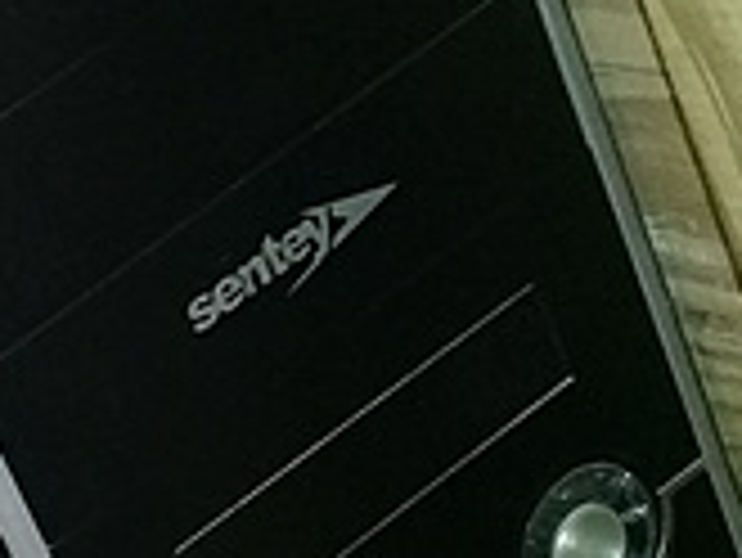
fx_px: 2574
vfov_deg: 12.3
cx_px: -621
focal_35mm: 120
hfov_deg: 14.3
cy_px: 490
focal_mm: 3.3
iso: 200
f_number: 2.2
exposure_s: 1/33
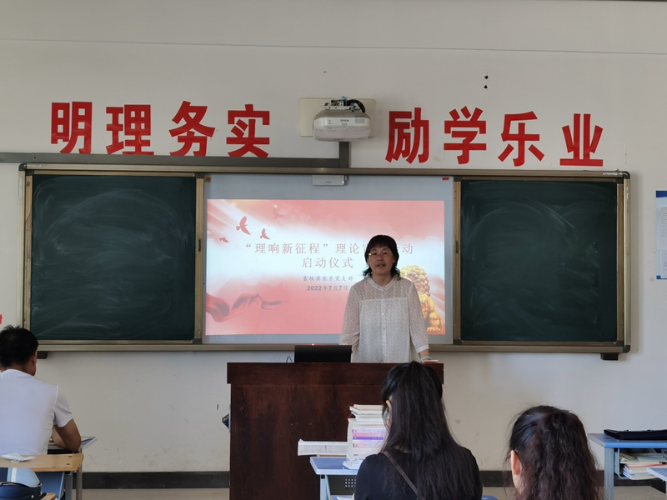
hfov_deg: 29.4
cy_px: 250
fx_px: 1272
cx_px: 334
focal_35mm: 66
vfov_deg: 22.3
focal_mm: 5.56
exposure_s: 1/100
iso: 100
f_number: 1.6
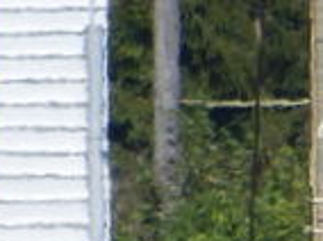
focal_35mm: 2987
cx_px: -491
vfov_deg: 0.5
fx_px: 27824
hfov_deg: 0.7
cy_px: -115
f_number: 5.9
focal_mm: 68.9
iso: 100
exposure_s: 1/400
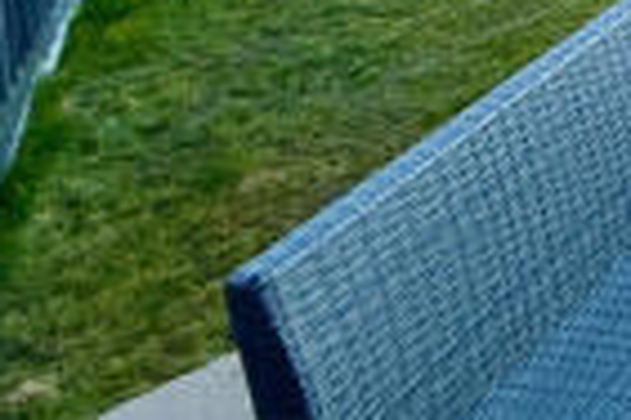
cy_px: -521
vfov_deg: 15.5
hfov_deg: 19.3
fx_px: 1052
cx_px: 1260
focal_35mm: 60
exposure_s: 1/416
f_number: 2.2
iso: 64
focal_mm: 2.22
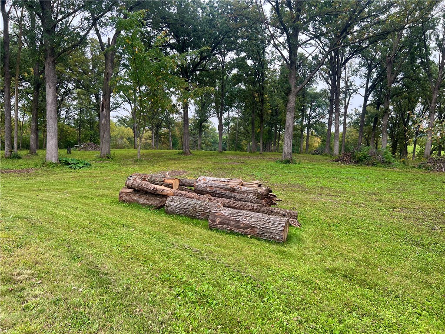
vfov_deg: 53.1
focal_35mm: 26
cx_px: 222
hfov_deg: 67.3
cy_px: 167
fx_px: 334
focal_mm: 5.7
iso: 50
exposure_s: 1/658
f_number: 1.5
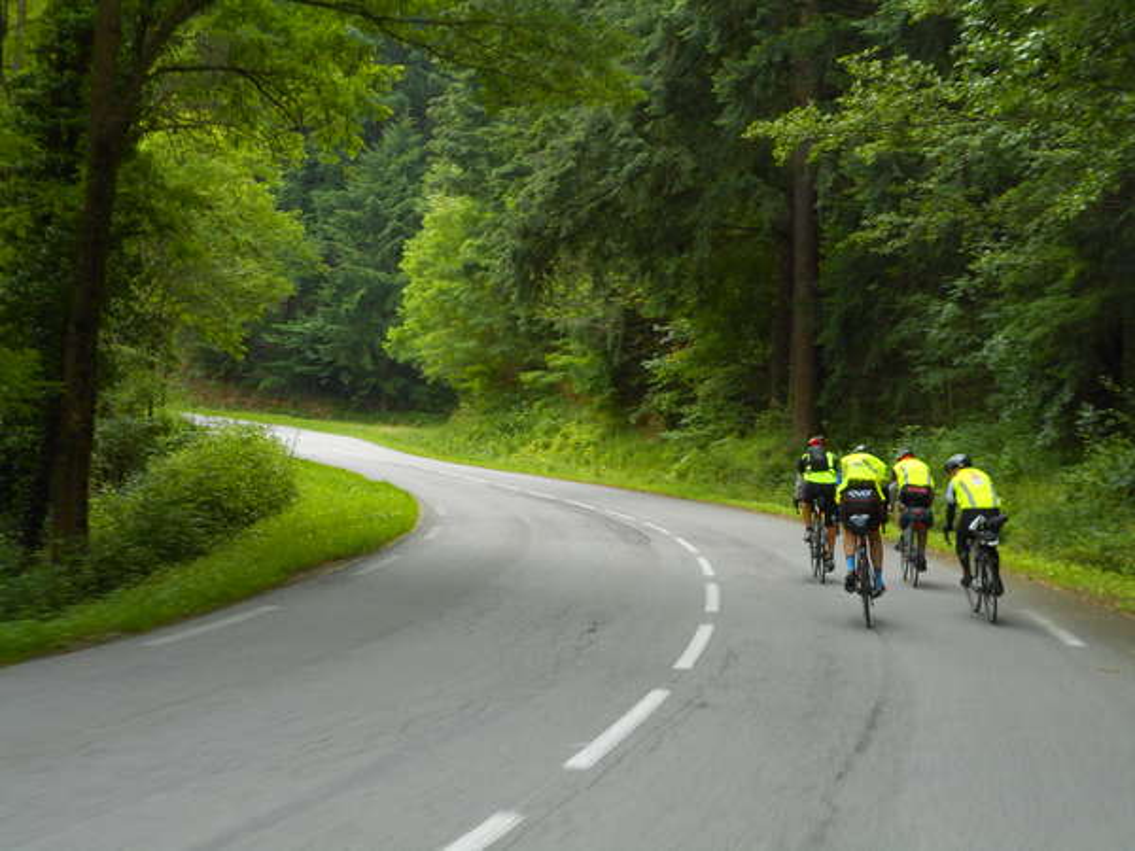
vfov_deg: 24.8
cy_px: 426
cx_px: 568
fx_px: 1935
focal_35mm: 59
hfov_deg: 32.7
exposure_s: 1/50
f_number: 5.1
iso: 80
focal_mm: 10.5
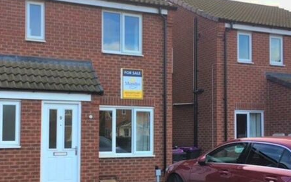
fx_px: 381
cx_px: 109
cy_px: 115
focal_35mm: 48
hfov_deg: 41.5
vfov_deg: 26.8
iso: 25
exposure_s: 1/303
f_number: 2.2
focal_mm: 4.15
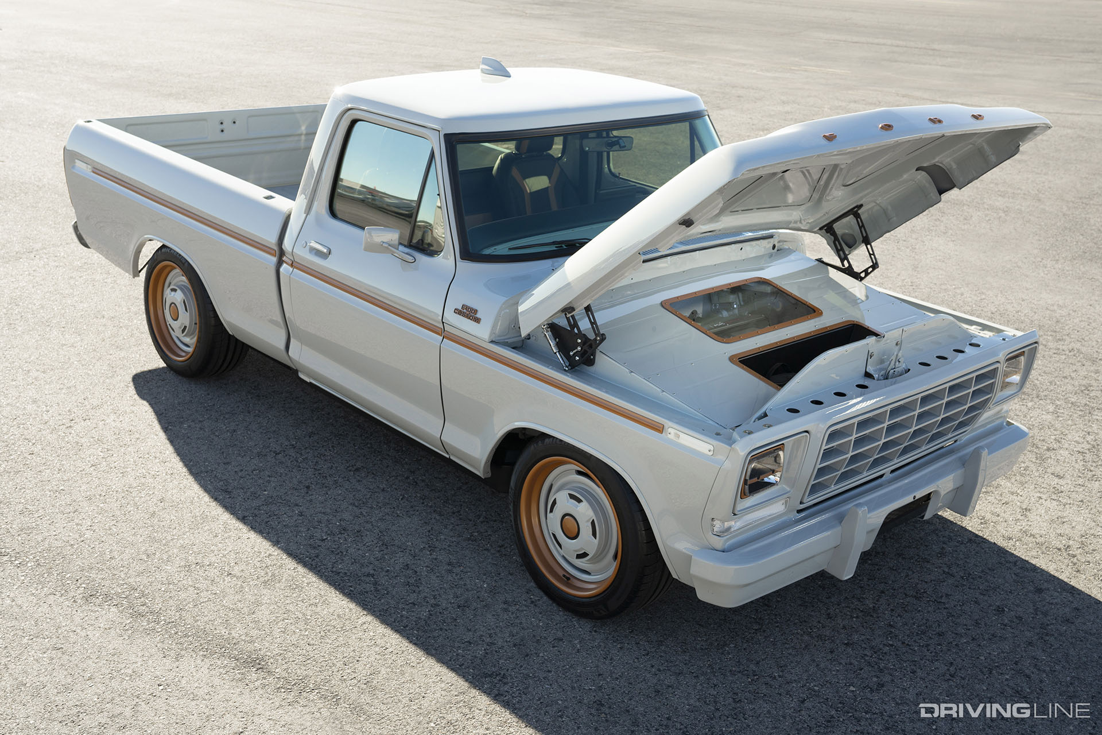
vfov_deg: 32.6
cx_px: 551
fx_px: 1255
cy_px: 368
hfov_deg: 47.4
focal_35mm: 41
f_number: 6.3
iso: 200
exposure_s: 1/250
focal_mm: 41
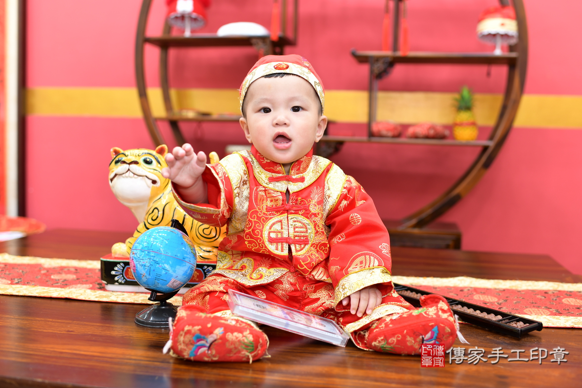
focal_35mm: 36
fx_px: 582
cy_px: 189
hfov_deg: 53.1
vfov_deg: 36.9
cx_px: 299
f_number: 2.8
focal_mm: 35
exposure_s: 1/200
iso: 400
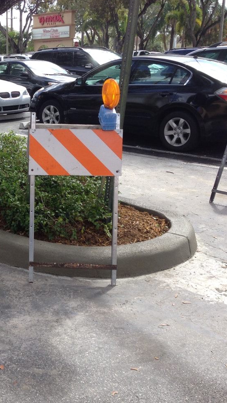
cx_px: -17
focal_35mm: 49
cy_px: 200
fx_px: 524
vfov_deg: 42.1
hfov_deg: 23.1
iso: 50
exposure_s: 1/536
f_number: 2.4
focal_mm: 4.12
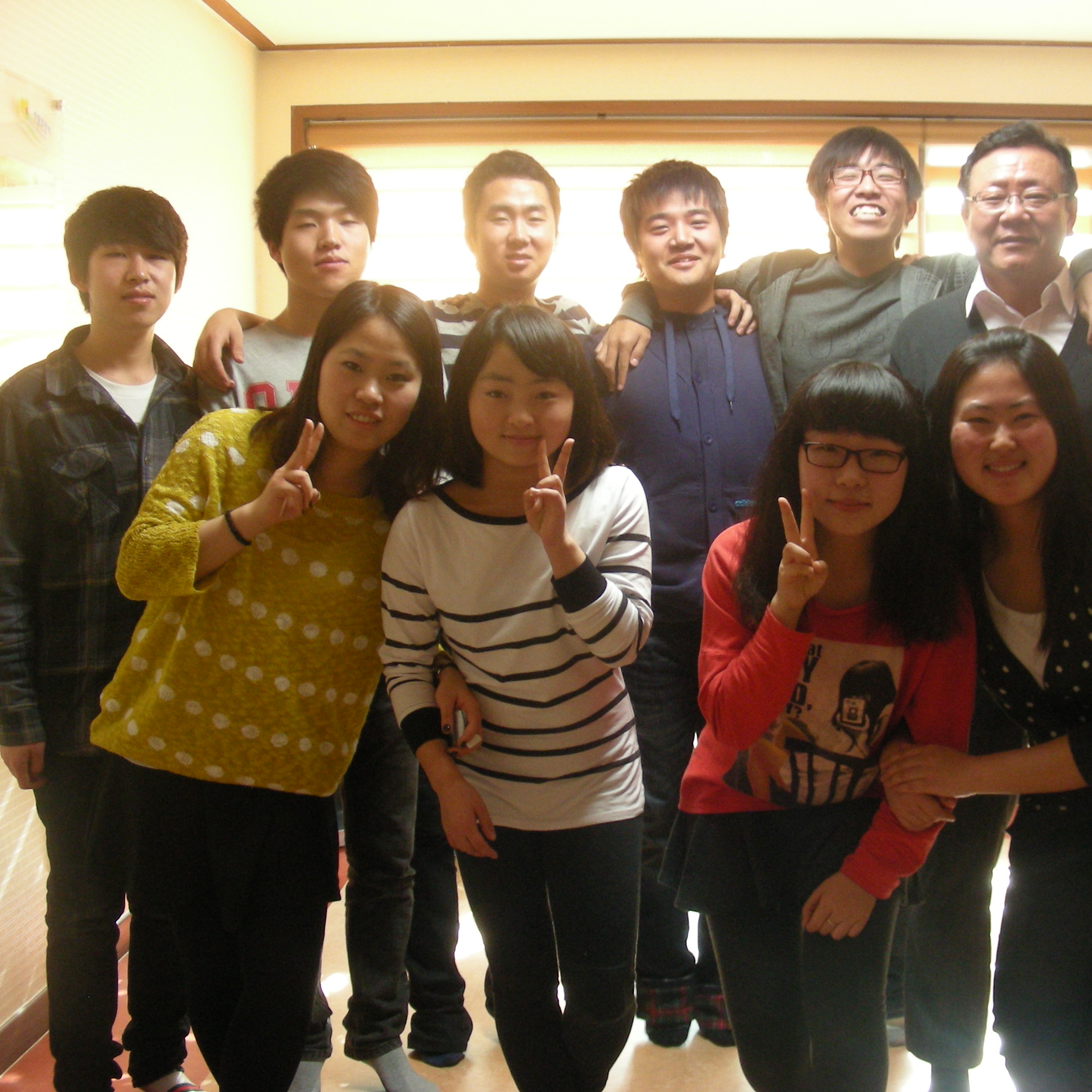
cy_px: 547
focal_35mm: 45
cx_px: 679
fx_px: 1606
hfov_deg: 37.3
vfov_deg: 37.6
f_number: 3.5
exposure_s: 1/27
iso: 200
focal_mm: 6.3
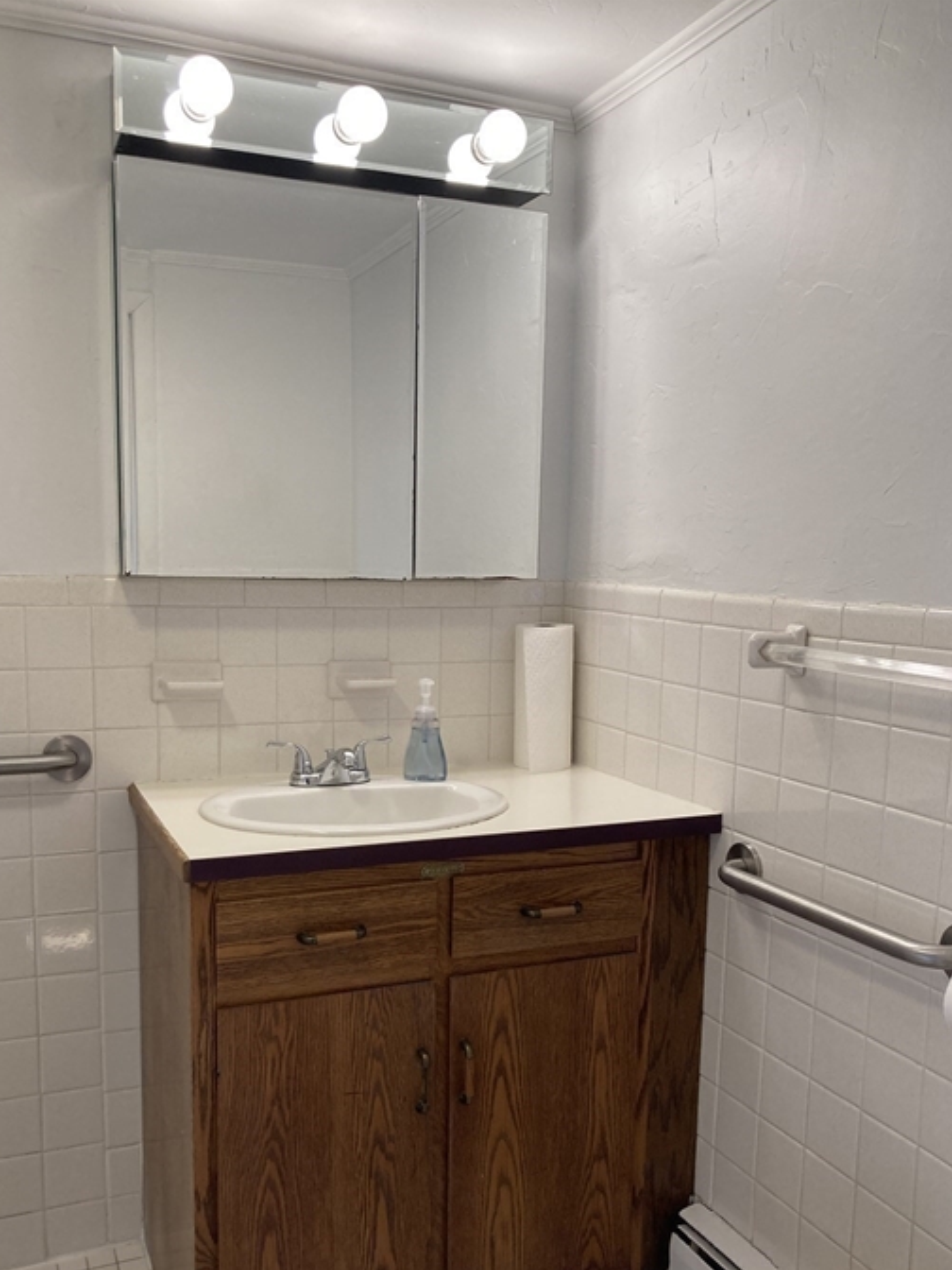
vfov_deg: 56.6
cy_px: 722
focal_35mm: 32
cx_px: 440
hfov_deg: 44.1
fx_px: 1173
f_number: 1.8
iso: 80
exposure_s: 1/120
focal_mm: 3.99
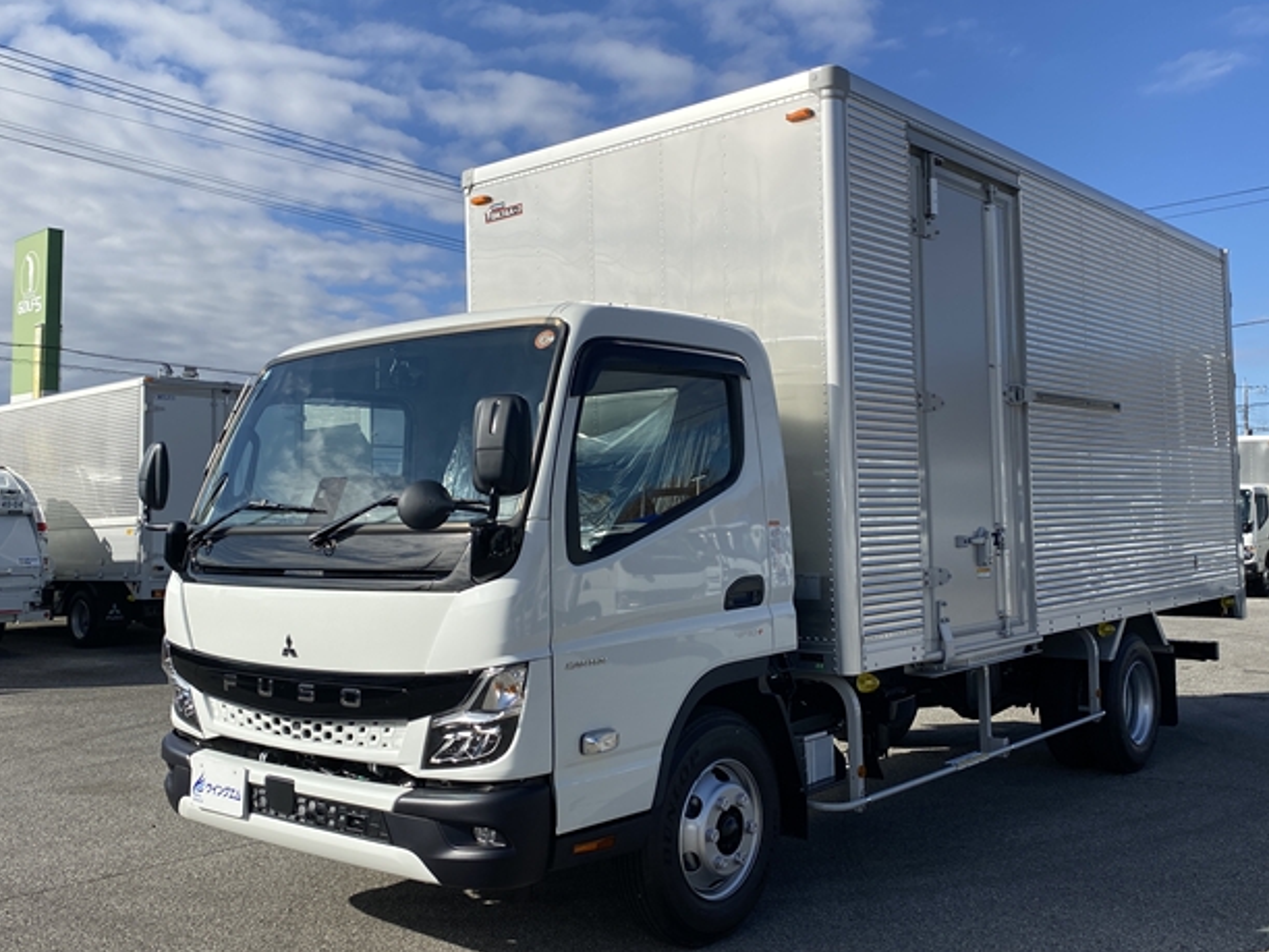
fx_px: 1246
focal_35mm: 34
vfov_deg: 41.8
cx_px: 643
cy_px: 452
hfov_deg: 54.0
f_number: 1.8
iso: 32
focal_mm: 4.25
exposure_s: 1/4115
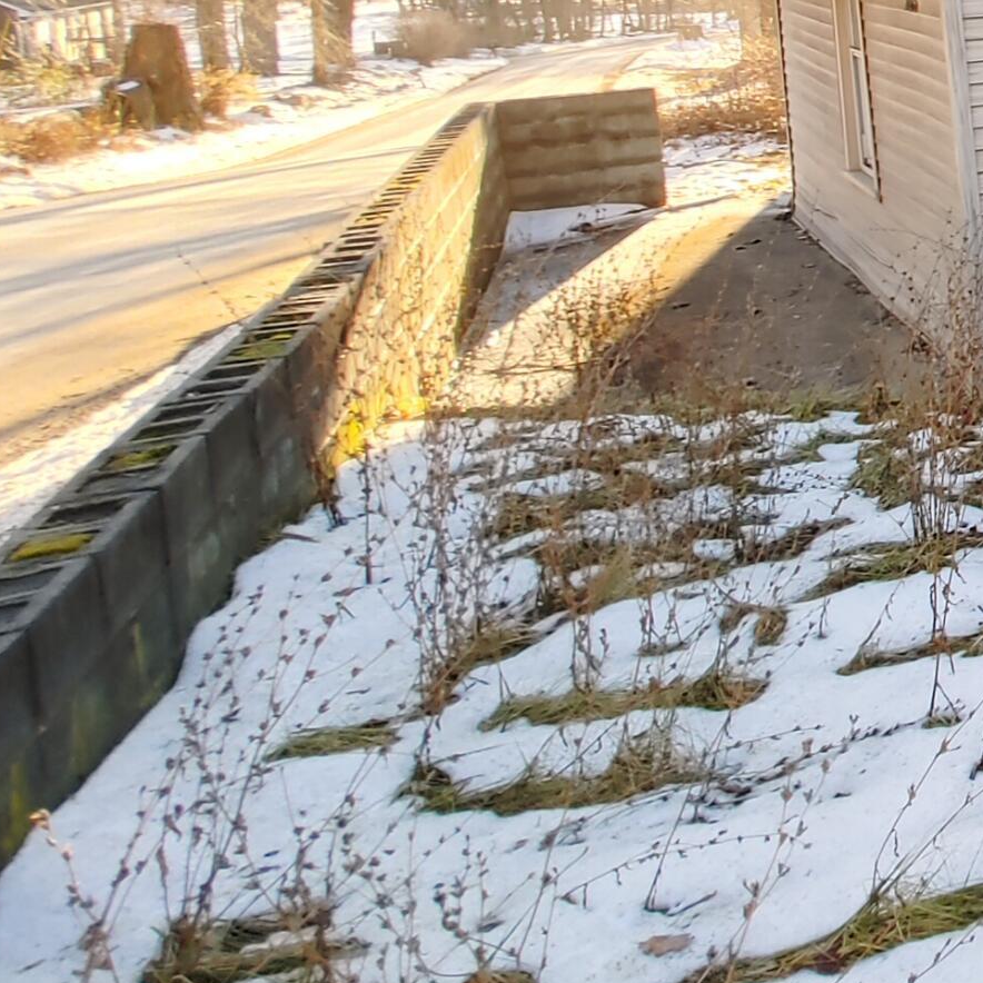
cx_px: 1640
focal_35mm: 45
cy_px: 22
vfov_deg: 34.5
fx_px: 1446
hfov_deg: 24.2
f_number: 1.9
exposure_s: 1/120
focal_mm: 1.78
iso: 50
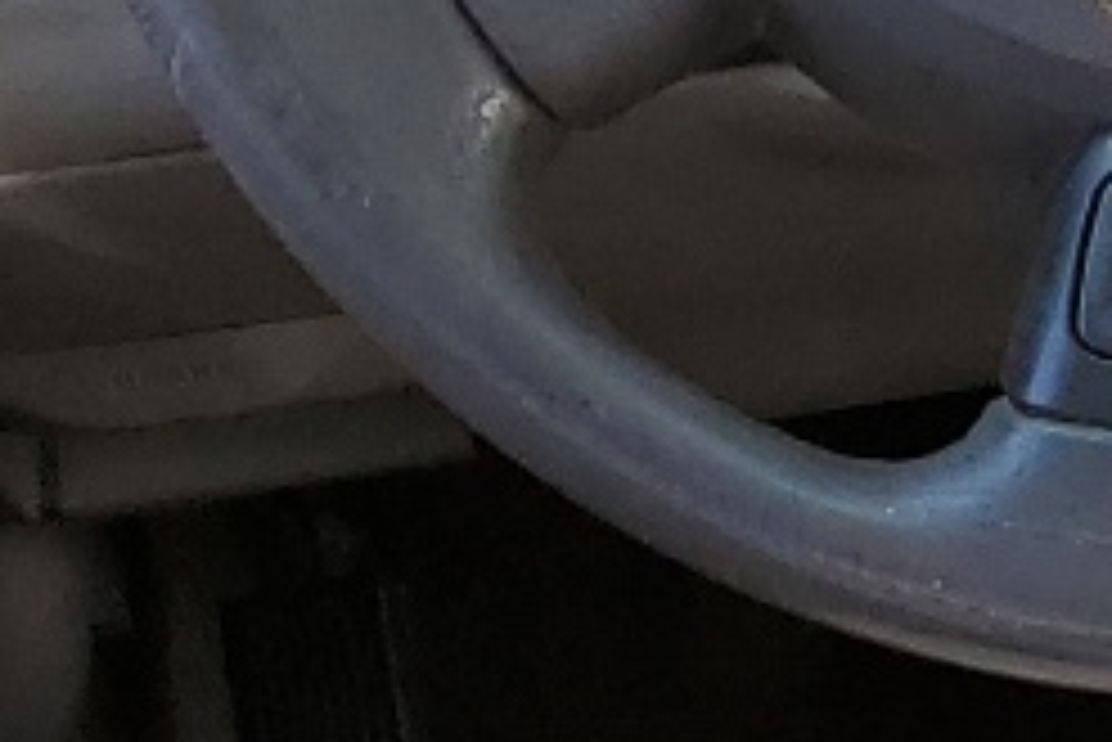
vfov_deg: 7.8
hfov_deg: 10.3
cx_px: 2625
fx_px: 5409
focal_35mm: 175
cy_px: 890
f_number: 1.5
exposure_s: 1/222
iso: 50
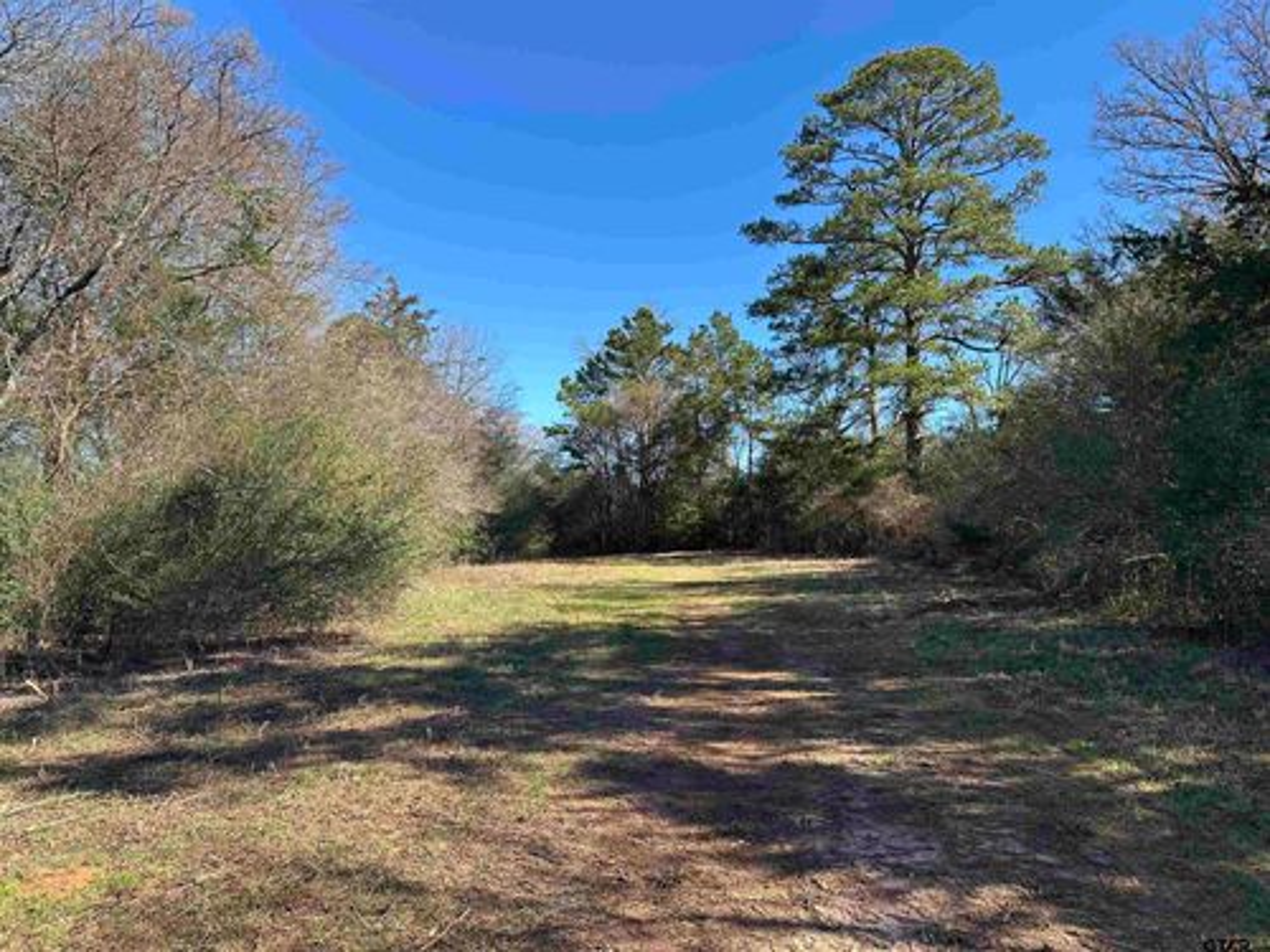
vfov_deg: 56.8
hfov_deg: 71.6
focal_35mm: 24
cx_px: 635
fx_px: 881
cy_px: 476
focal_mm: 6.86
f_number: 1.78
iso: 80
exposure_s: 1/1562
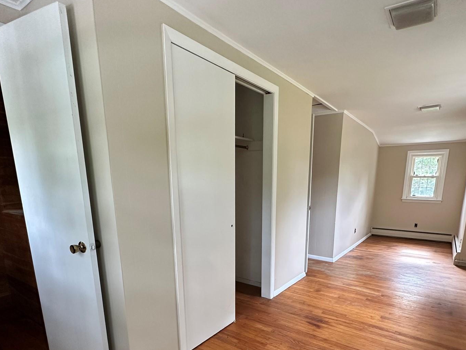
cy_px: 244
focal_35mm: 21
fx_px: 283
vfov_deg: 61.3
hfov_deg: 78.8
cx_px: 254
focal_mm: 2.22
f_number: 2.2
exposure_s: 1/99
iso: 250
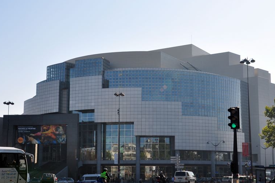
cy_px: 103
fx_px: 466
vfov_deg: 22.2
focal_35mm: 61
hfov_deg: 32.9
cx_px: 142
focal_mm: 30
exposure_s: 1/320
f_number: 10
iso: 200
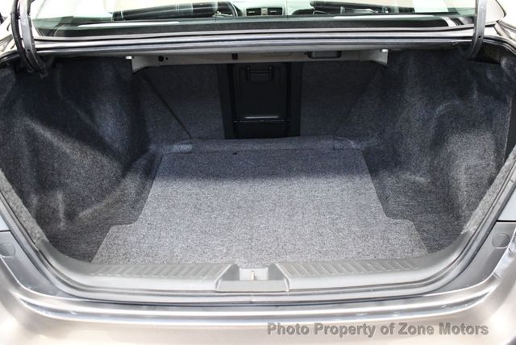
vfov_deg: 36.9
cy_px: 172
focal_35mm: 36
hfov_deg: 53.1
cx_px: 258
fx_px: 516
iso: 4000
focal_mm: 18
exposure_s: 1/60
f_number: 3.5
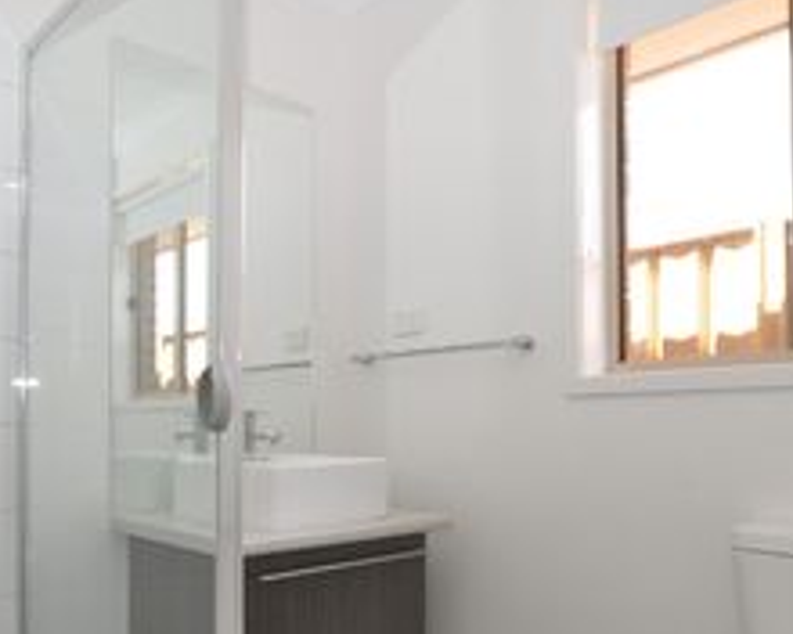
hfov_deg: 57.8
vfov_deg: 47.9
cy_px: 405
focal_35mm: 30
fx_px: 704
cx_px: 281
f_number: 5.6
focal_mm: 10
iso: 360
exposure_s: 1/125
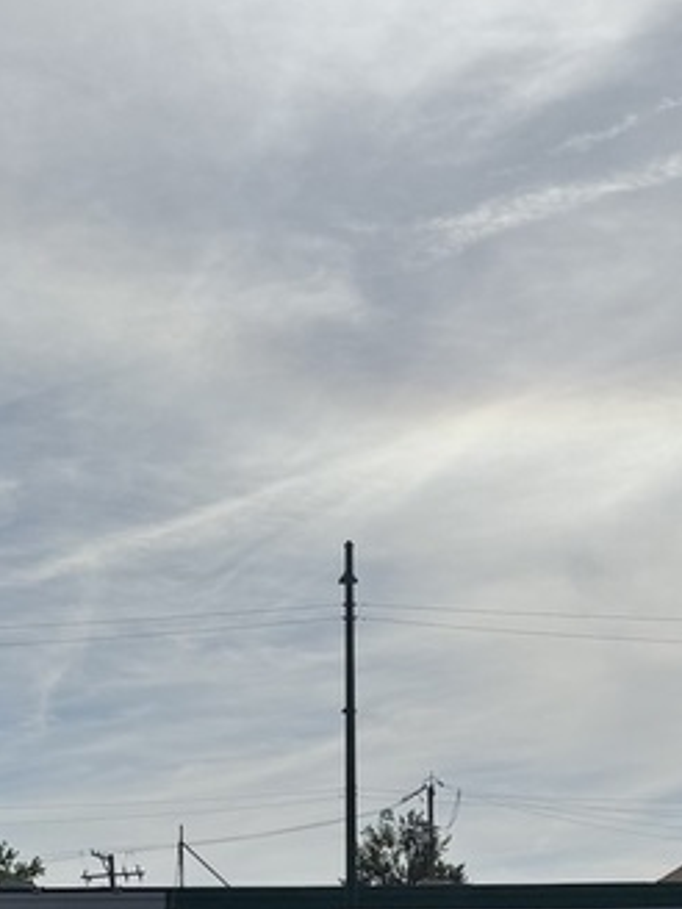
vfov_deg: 22.9
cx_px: 363
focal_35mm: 79
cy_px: 1059
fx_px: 2075
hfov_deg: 18.7
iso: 64
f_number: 1.78
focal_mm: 6.76
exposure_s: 1/14286
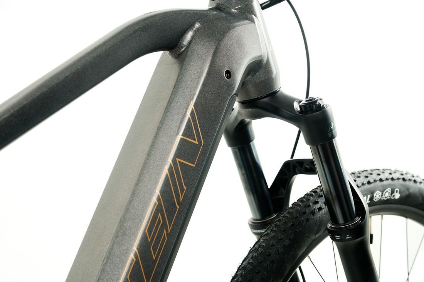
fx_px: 824
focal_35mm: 70
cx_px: 212
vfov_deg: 19.5
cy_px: 141
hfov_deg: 28.8
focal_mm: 70
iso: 100
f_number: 8
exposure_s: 1/250
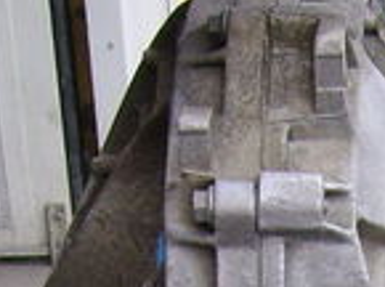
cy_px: 529
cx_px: 454
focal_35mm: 155
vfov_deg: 9.1
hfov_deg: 12.5
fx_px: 1720
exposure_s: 1/210
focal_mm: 5.95
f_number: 2.8
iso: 50
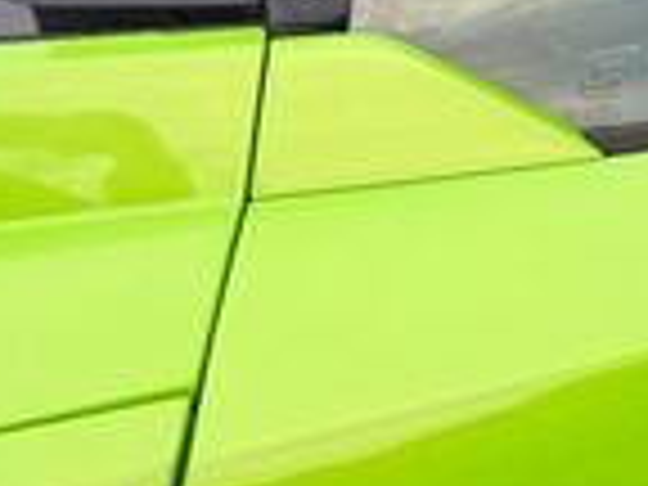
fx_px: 2003
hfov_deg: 17.8
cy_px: 81
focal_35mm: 107
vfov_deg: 13.7
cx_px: 693
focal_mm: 6.76
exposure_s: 1/121
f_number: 1.78
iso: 64
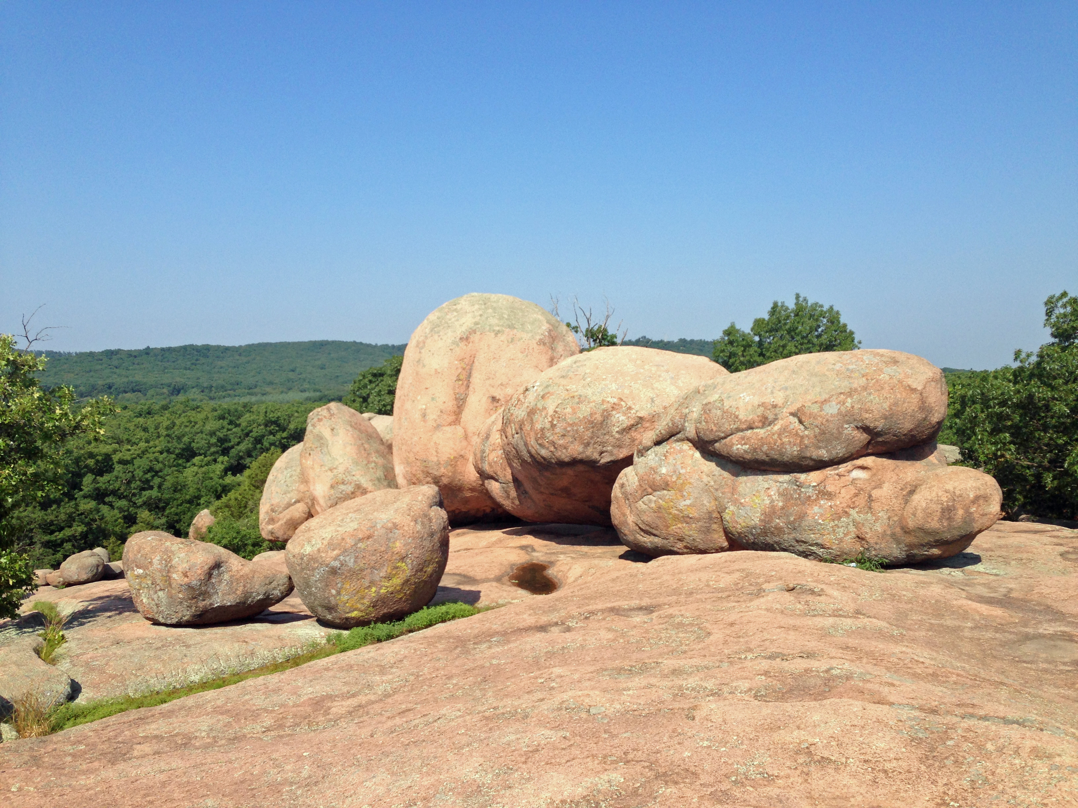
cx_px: 539
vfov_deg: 42.9
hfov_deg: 55.4
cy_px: 404
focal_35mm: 33
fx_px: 1028
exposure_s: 1/1427
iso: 50
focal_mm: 4.13
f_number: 2.4
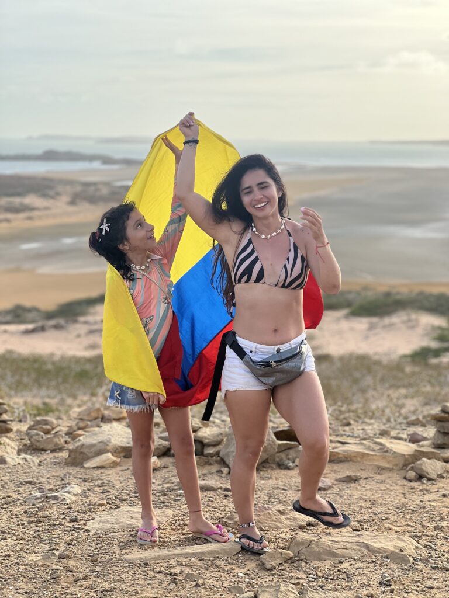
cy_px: 299
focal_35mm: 77
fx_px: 1332
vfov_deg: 25.3
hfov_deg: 19.1
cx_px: 224
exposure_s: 1/256
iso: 25
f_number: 2.8
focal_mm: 9
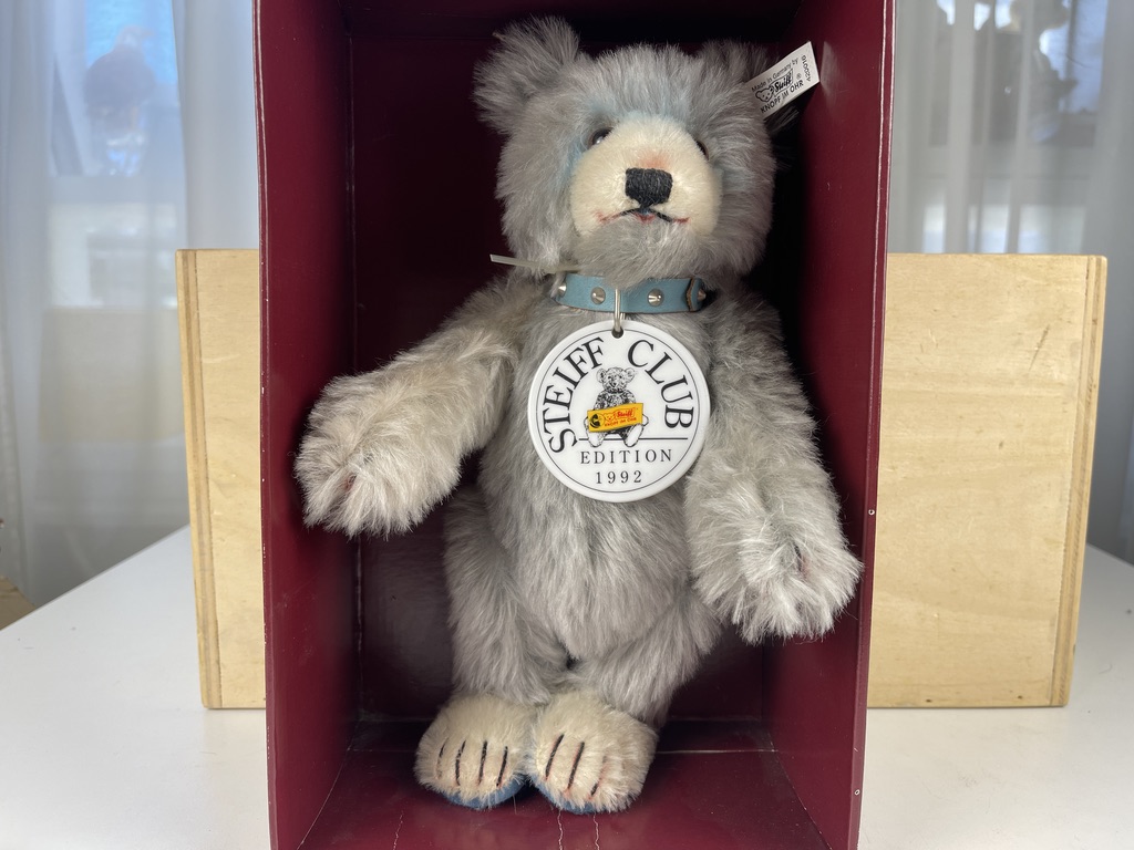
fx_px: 819
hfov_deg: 69.4
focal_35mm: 25
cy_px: 425
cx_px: 567
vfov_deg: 54.9
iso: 32
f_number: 1.6
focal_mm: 5.1
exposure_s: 1/100
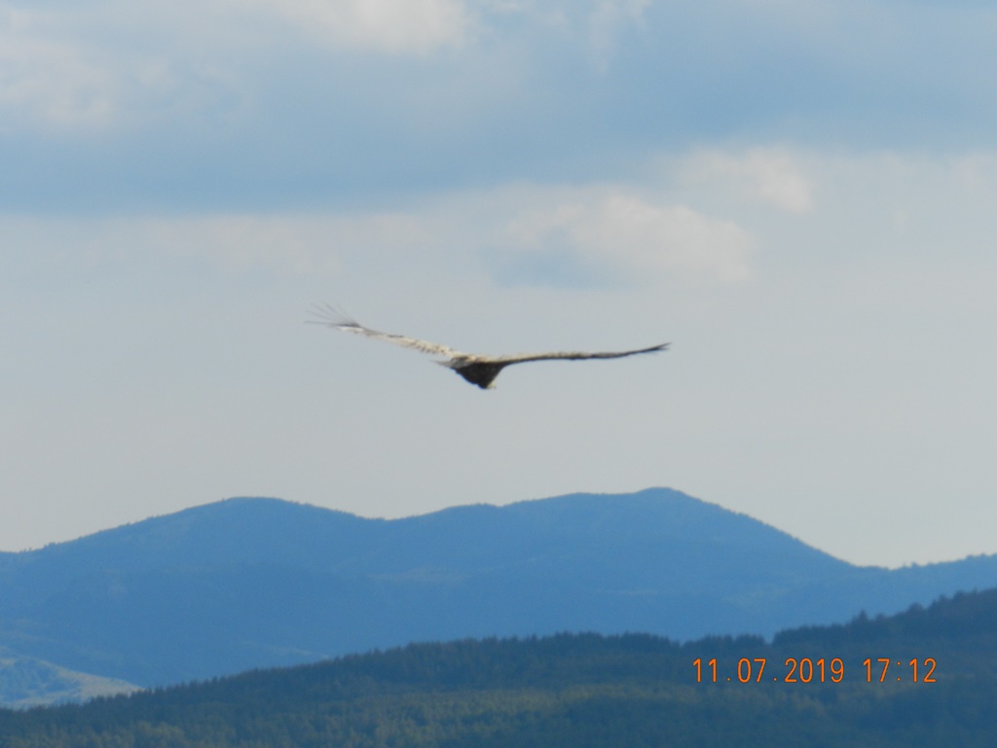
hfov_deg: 6.4
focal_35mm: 309
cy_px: 374
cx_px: 498
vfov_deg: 4.8
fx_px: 8900
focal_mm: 55
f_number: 6.3
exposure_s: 1/800
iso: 160
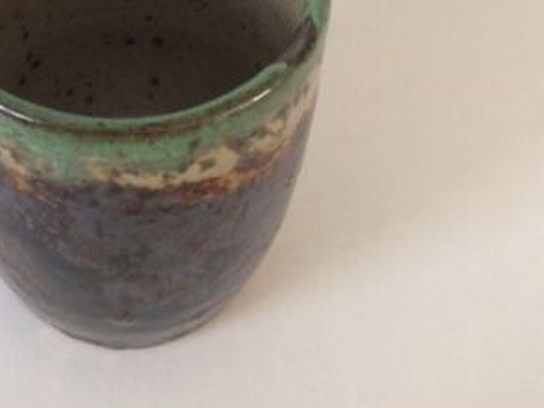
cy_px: -162
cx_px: 151
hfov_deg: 30.3
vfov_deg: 20.6
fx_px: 990
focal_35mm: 63
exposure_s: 1/33
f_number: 2.2
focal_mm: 4.15
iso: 160
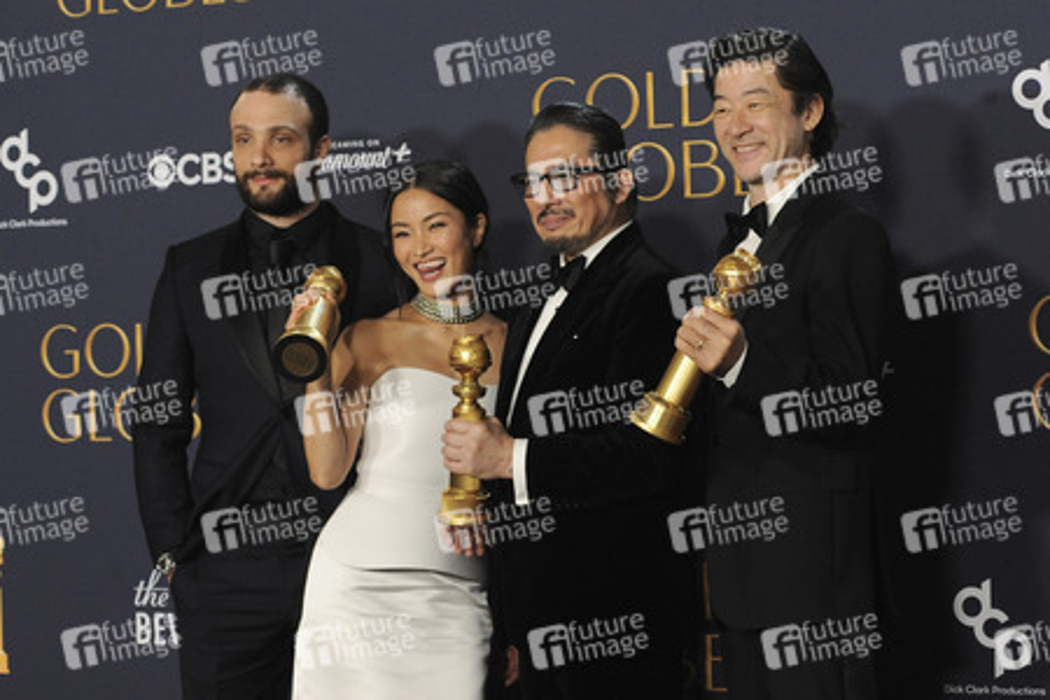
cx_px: 525
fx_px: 2333
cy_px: 350
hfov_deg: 25.4
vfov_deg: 17.1
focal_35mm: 80
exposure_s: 1/125
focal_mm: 80
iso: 2500
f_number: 5
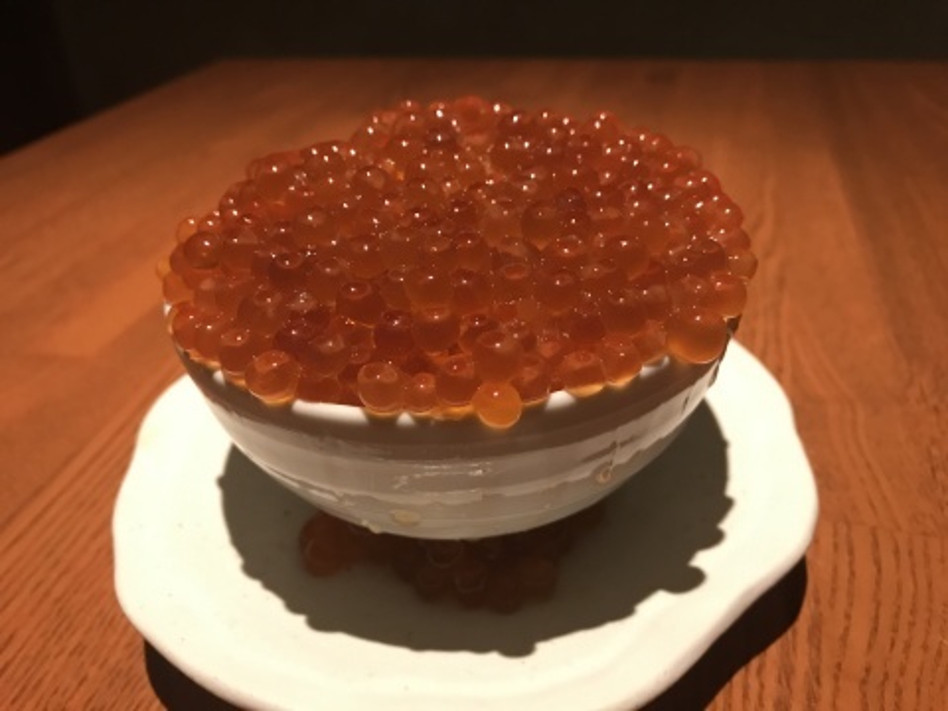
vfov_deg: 49.7
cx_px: 474
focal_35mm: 28
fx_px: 767
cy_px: 356
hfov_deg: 63.4
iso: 100
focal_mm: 3.99
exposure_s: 1/17
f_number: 1.8
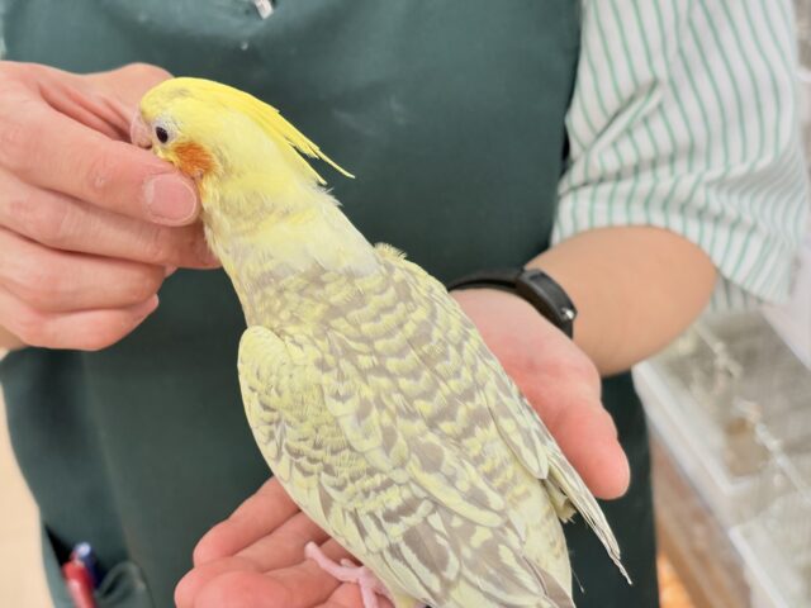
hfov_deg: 36.8
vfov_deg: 28.0
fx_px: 1218
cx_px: 406
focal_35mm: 52
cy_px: 304
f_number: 1.6
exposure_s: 1/50
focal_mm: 5.96
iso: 64
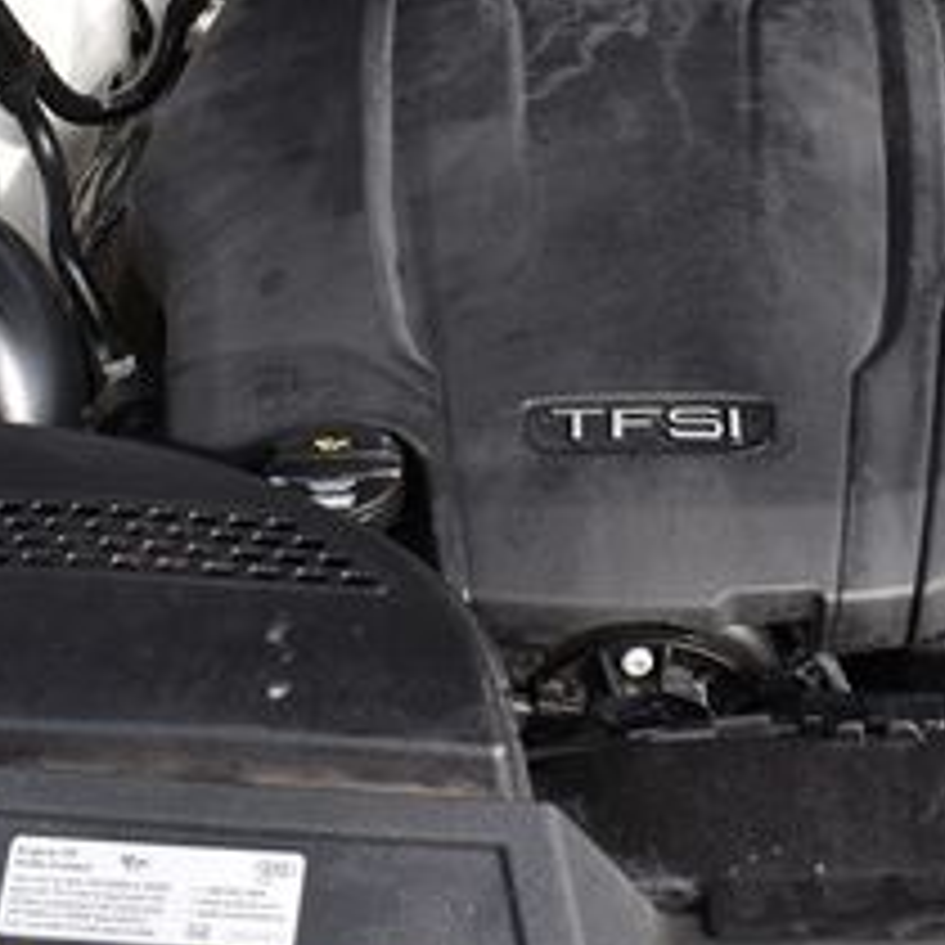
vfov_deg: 23.7
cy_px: 20
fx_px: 2162
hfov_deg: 24.5
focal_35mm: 70
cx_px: 621
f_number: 8
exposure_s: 1/250
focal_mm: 18
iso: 200
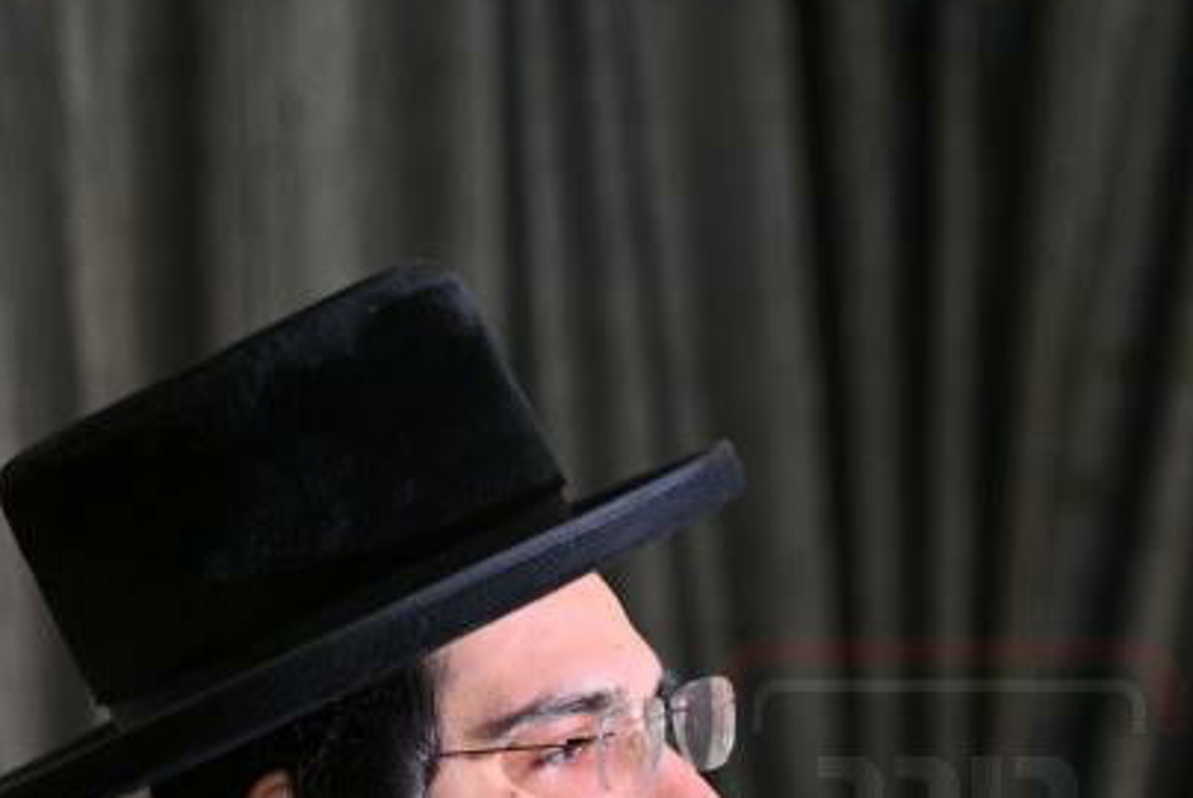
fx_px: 10081
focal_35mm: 304
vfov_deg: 4.5
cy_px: 968
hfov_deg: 6.8
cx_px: 936
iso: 500
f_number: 4
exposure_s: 1/160
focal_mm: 120
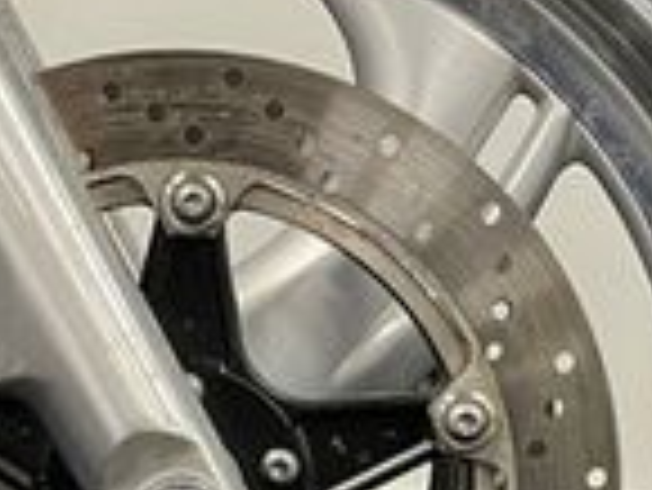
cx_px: 180
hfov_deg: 17.0
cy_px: 445
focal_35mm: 115
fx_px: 2168
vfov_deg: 12.8
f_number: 1.6
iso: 250
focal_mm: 5.1
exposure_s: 1/50
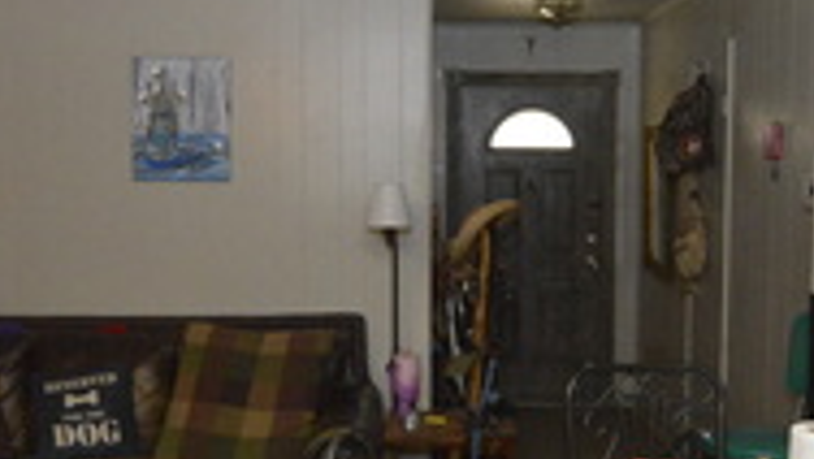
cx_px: 403
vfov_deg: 24.0
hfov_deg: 41.3
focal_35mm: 50
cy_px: 253
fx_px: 1080
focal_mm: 14
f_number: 11
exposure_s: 1/60
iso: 6400
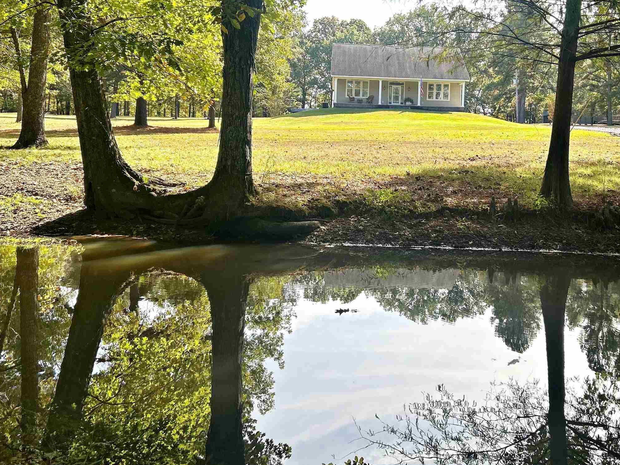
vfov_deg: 35.5
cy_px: 146
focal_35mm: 40
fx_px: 716
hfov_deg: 46.4
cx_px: 389
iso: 50
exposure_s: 1/1048
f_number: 1.5
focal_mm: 5.7
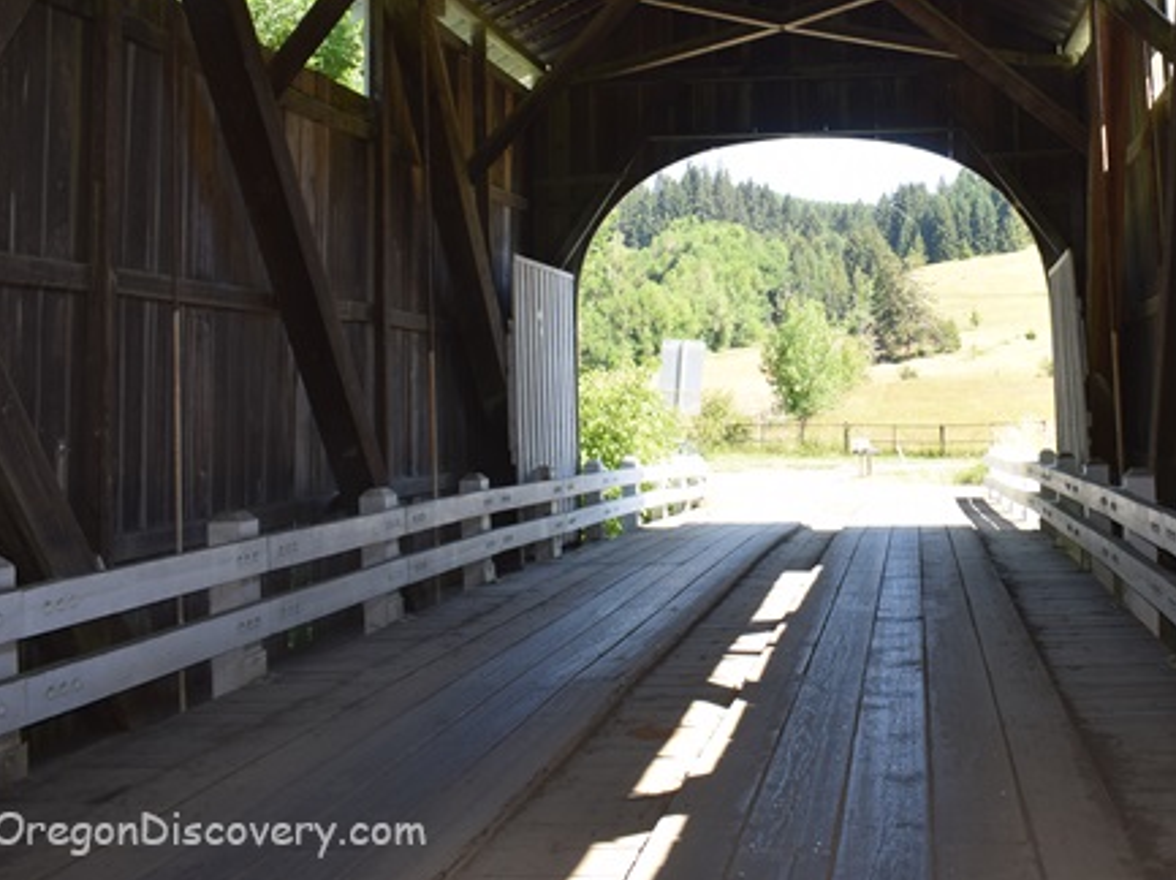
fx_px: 1528
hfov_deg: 41.3
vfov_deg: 31.6
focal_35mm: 45
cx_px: 828
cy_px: 220
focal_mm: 18
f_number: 5.6
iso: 180
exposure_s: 1/125
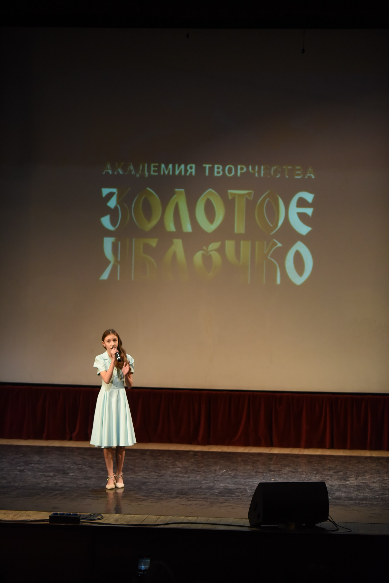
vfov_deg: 18.6
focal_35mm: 110
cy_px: 292
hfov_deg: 12.5
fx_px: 1781
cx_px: 194
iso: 2500
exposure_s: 1/400
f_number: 2.8
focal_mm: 110
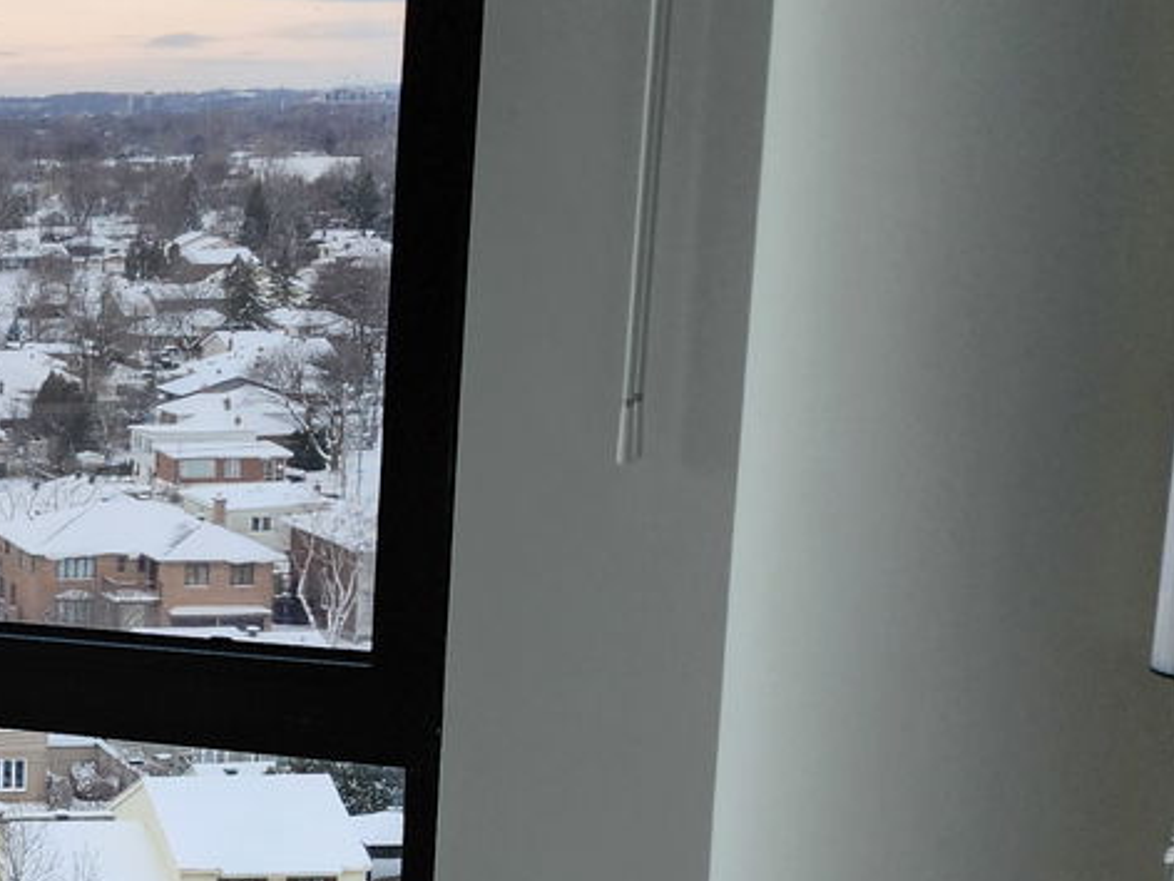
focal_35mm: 78
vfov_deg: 18.8
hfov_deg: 21.0
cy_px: 592
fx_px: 2645
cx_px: -612
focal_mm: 5.54
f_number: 1.8
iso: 100
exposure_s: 1/180
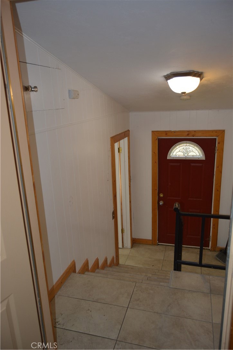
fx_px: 262
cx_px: 116
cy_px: 175
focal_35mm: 27
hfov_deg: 47.9
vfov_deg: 67.4
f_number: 3.5
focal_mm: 18
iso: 360
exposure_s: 1/125
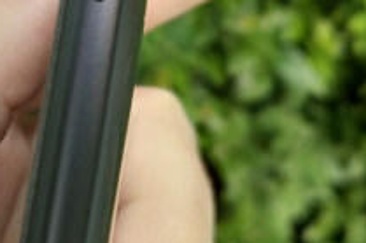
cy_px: -156
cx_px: 56
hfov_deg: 21.3
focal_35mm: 94
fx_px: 955
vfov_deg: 13.4
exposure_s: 1/120
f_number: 1.75
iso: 289
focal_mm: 4.75
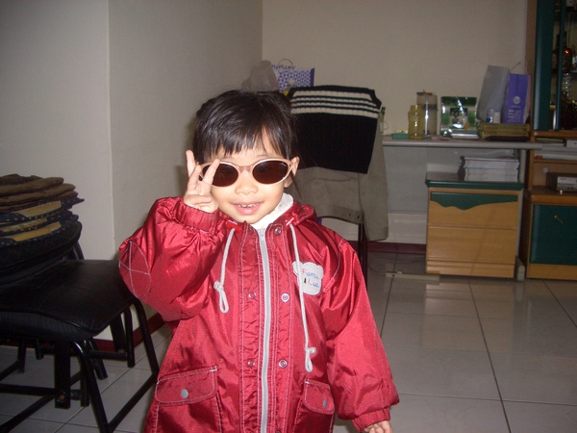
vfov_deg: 40.7
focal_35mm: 35
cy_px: 216
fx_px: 583
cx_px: 288
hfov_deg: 52.6
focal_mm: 5.8
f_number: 2.6
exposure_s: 1/60
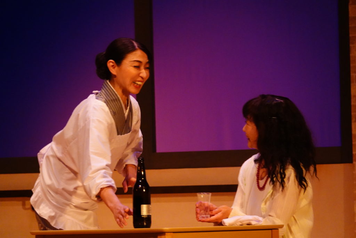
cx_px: 178
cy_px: 119
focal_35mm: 341
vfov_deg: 4.0
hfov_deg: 6.0
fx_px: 3372
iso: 3200
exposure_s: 1/160
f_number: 4
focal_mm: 124.94
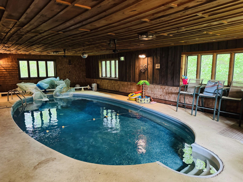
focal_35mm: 24
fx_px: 168
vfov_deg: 56.8
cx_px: 122
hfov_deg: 71.6
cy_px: 91
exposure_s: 1/40
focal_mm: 6.76
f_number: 1.78
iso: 800
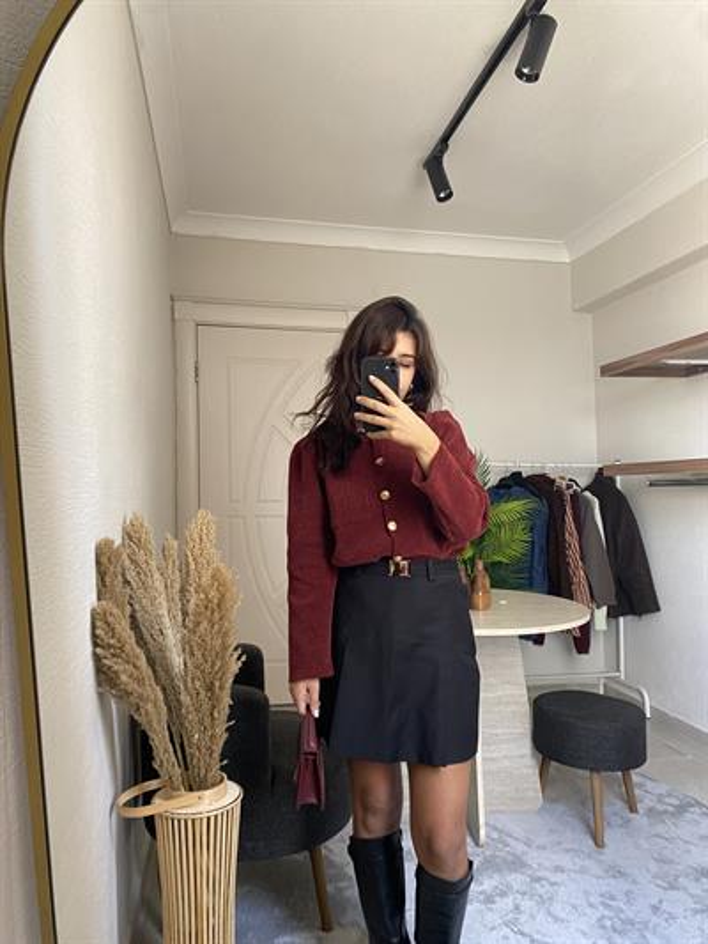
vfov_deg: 67.3
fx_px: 709
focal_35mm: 26
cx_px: 354
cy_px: 472
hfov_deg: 53.1
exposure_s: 1/60
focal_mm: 4.25
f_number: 1.8
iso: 200
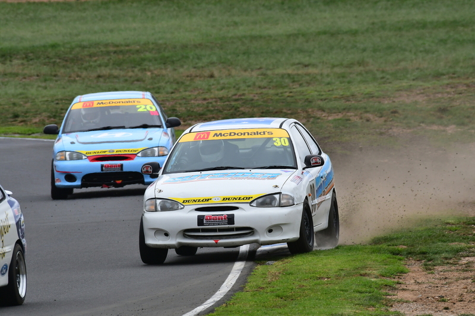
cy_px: 158
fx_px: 9497
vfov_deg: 1.9
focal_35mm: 720
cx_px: 238
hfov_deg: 2.9
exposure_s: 1/640
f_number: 13
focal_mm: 480
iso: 640
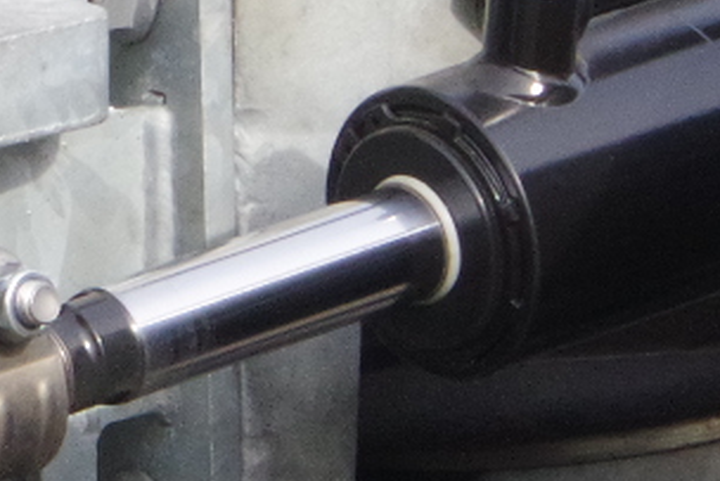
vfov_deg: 1.9
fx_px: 14786
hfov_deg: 2.8
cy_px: 424
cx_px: -580
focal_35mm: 739
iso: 1600
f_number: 22
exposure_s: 1/125
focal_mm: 78
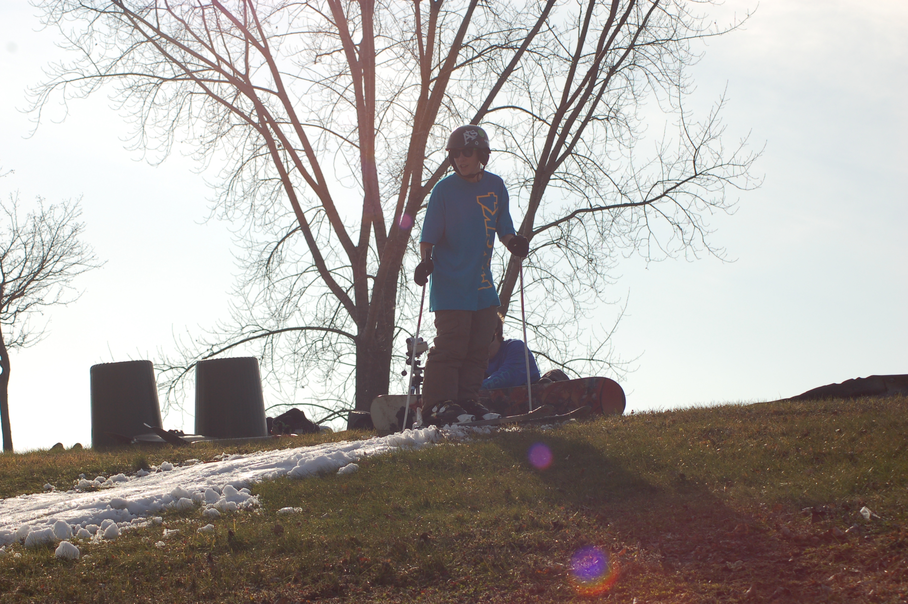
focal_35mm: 105
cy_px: 302
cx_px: 454
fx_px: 2646
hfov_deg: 19.5
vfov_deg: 13.0
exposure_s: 1/500
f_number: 8
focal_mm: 70
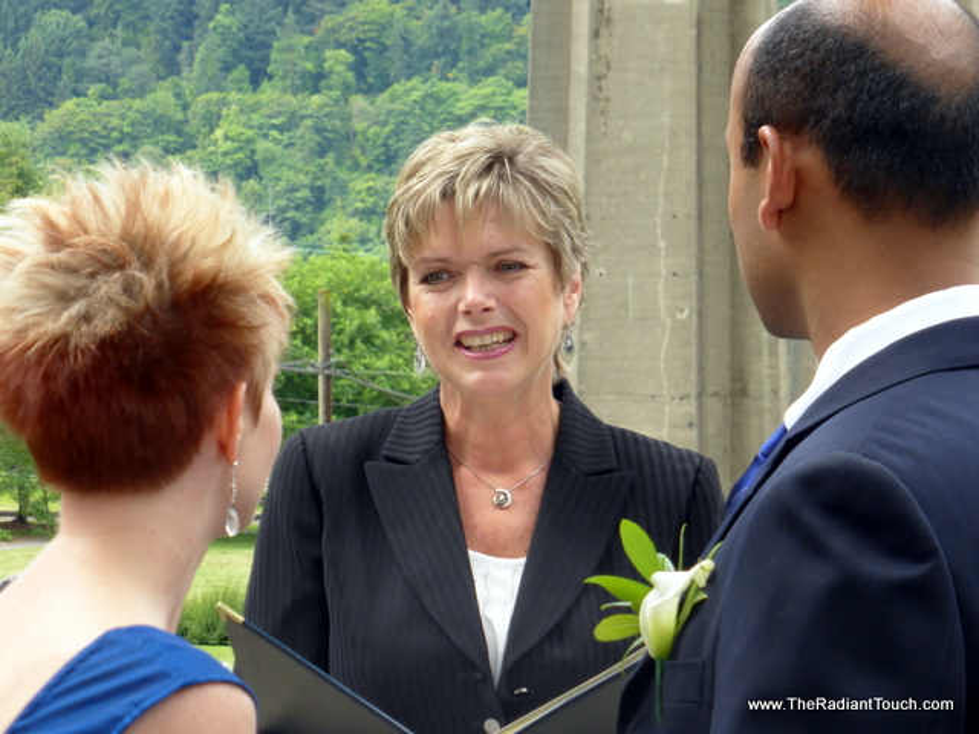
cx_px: 490
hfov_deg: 15.5
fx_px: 3592
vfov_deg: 11.7
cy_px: 367
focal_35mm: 127
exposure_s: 1/100
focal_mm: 20.6
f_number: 5.3
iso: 100
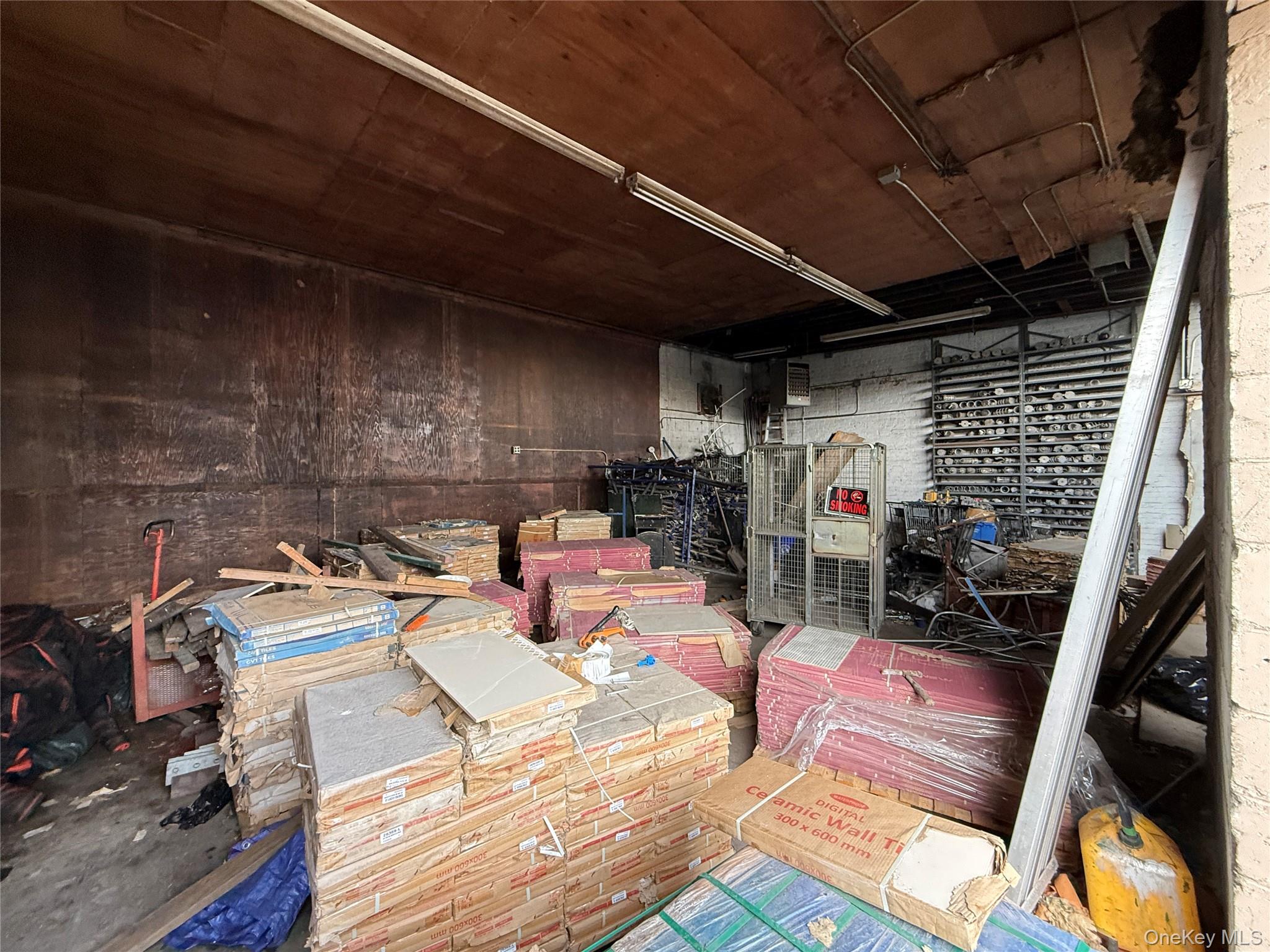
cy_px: 476
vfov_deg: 85.7
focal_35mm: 14
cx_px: 635
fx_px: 514
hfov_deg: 102.1
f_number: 2.2
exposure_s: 1/99
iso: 320
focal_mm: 2.22
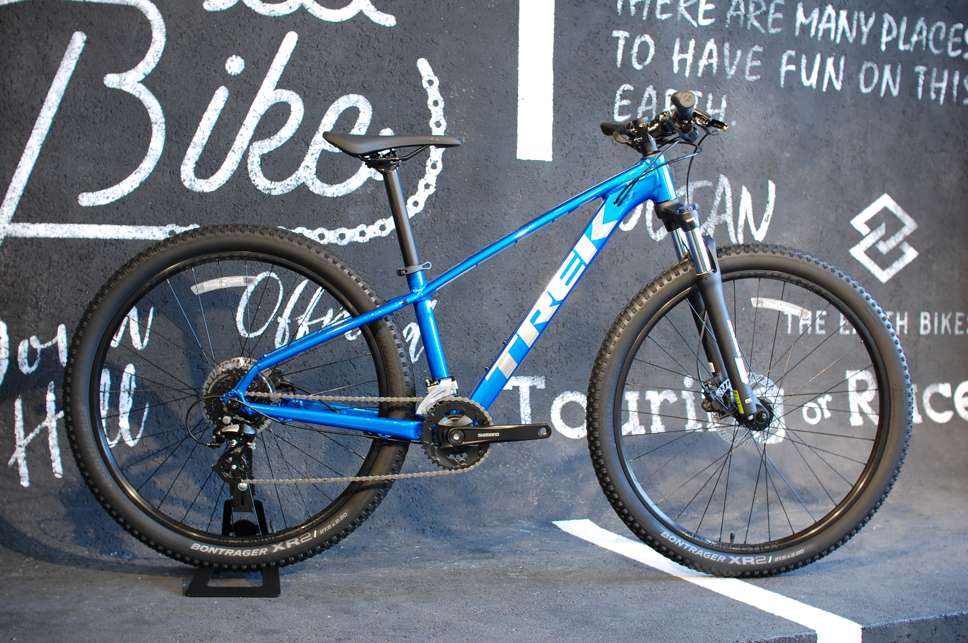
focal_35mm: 45
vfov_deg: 29.8
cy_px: 322
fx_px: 1209
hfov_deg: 43.6
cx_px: 484
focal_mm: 30
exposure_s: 1/60
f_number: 4
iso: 400
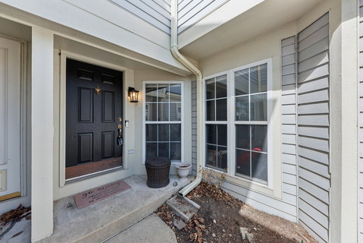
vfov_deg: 85.5
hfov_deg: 108.3
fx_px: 131
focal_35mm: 13
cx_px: 182
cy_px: 122
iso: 320
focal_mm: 13
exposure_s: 1/200
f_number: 9
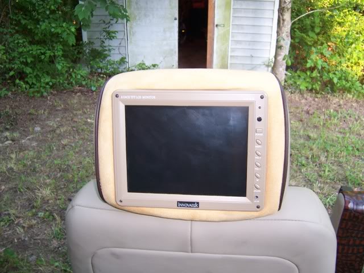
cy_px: 136
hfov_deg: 55.4
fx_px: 347
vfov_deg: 42.9
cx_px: 182
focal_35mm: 33
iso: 80
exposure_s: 1/15
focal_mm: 5.5
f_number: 2.8
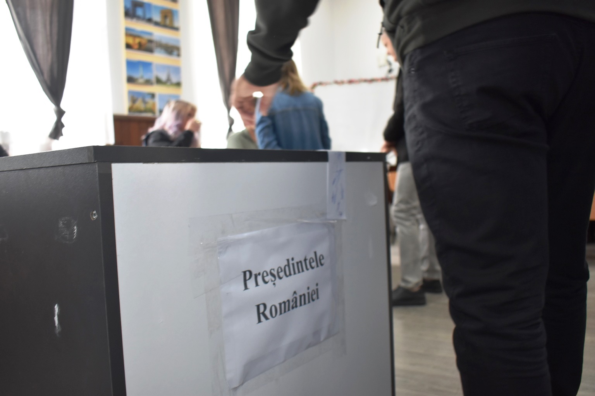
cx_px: 298
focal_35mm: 33
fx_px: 545
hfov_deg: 57.2
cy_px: 198
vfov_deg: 40.0
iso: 800
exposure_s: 1/60
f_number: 3.8
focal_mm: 22
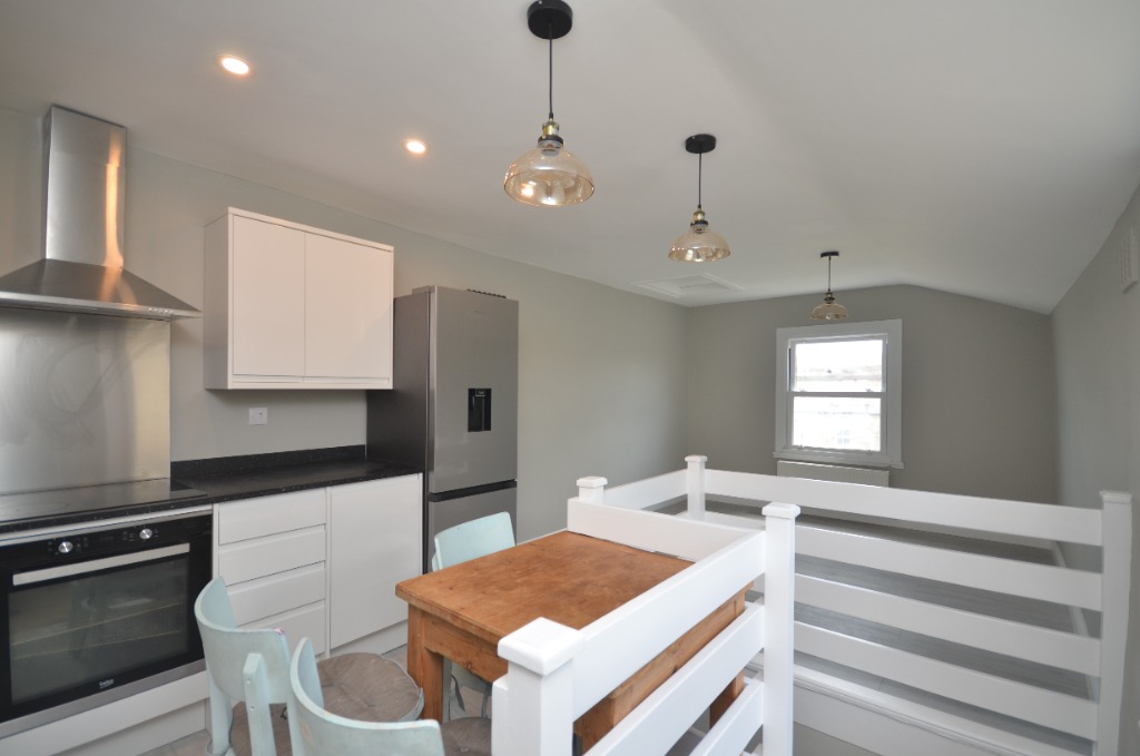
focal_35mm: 15
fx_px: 474
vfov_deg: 77.1
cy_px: 378
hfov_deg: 100.5
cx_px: 570
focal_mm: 10
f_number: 4
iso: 220
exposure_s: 1/60
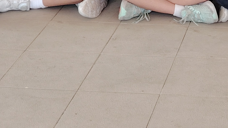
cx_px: 309
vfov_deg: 9.2
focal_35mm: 124
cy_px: -127
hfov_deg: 16.2
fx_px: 750
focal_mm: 5.25
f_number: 1.75
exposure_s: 1/100
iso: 353
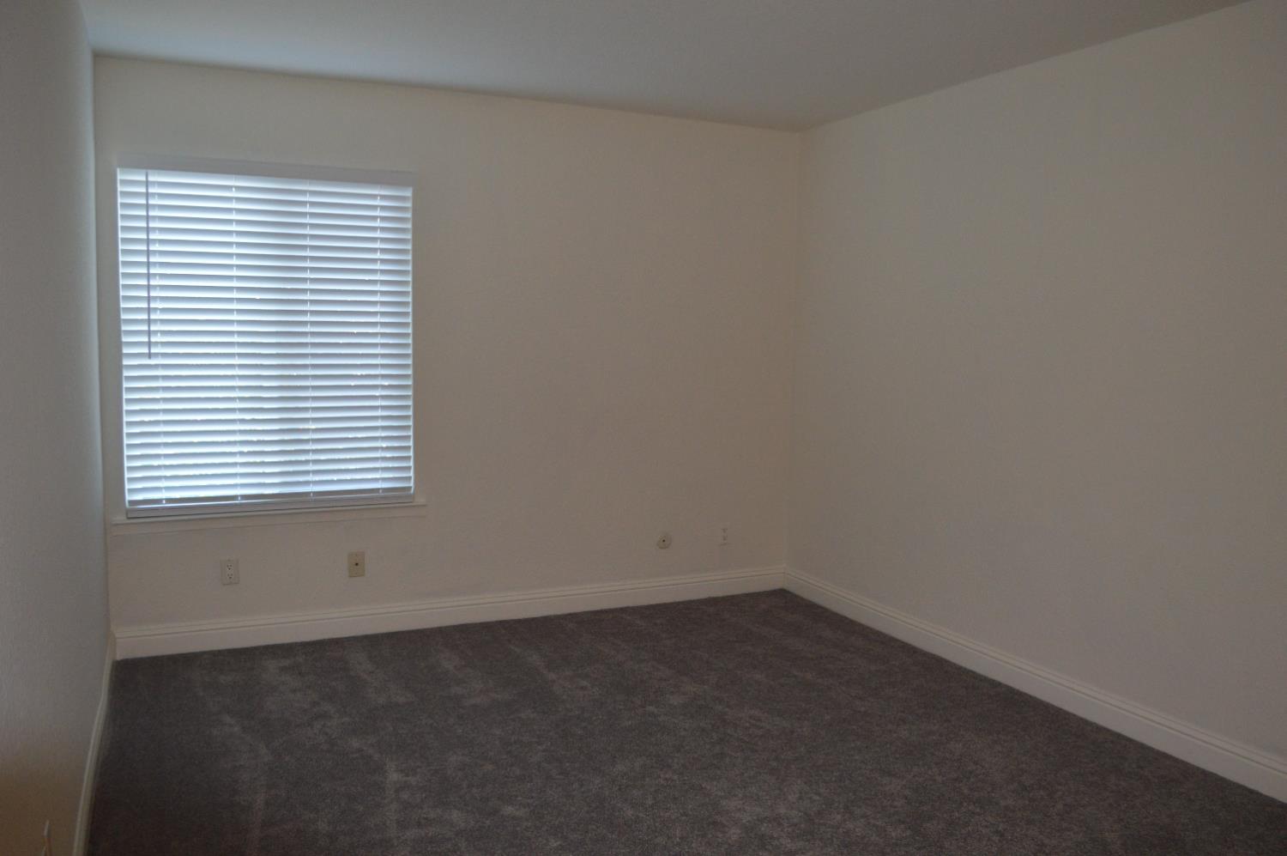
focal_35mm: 27
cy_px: 428
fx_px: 964
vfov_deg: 47.8
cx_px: 644
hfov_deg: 67.4
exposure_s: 1/60
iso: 1000
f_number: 3.5
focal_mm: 18
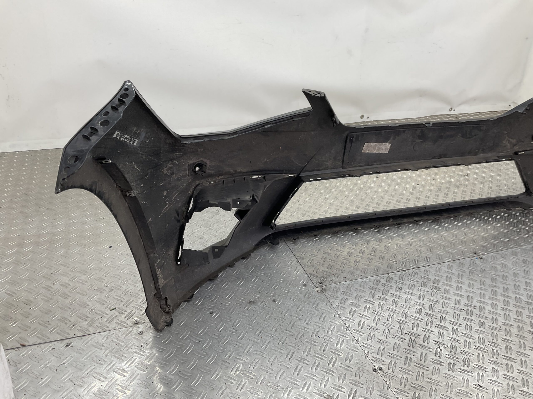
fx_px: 447
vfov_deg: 48.2
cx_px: 266
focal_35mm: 29
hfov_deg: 61.7
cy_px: 200
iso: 32
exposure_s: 1/120
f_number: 1.8
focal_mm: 3
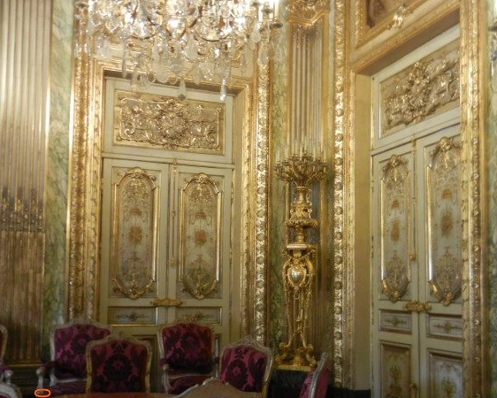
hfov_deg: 45.8
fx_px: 589
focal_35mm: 40
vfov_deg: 37.1
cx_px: 244
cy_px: 257
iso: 200
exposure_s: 1/4.1
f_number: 3.5
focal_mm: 5.4
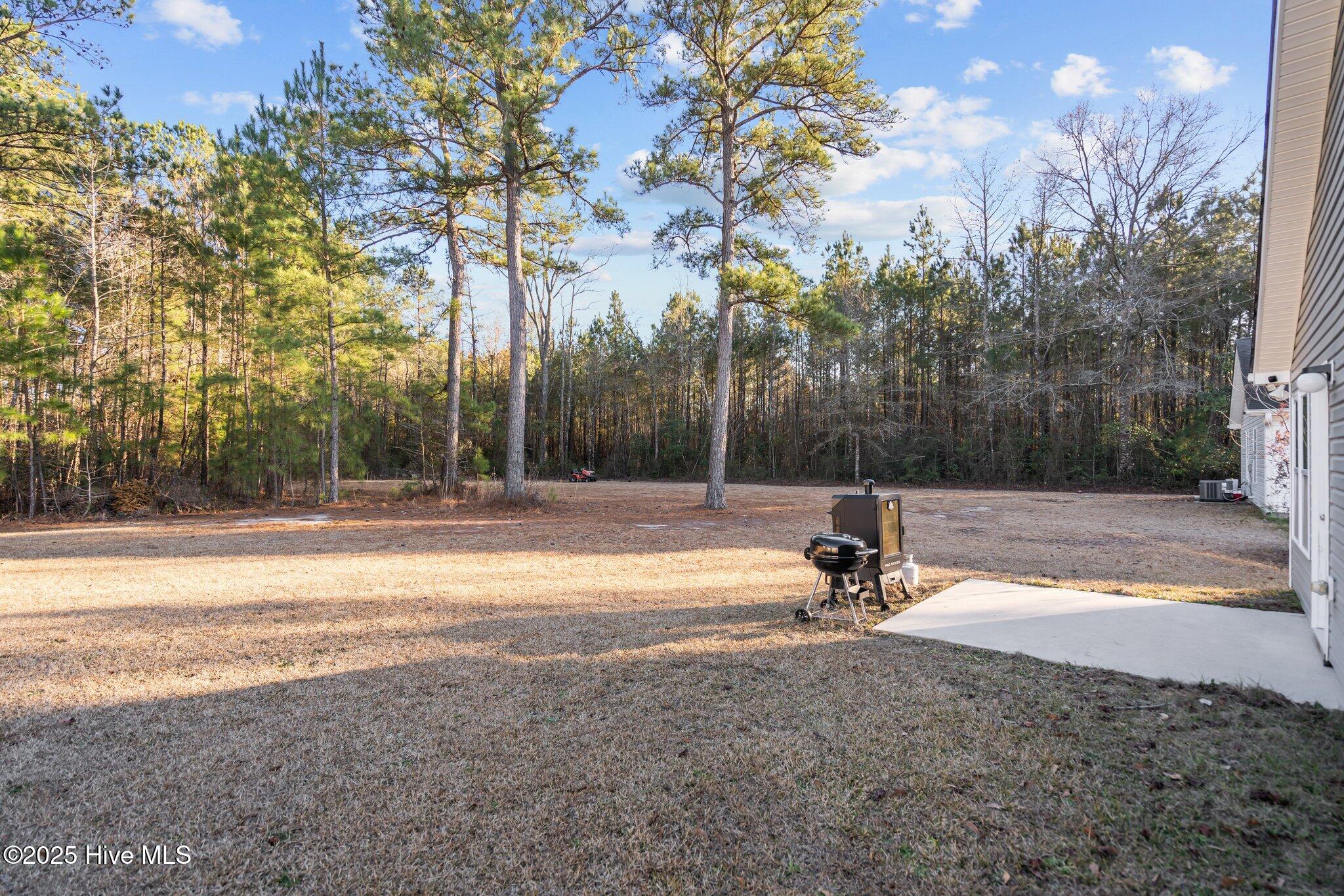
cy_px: 448
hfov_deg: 96.7
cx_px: 672
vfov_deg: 73.7
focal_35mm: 16
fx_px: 597
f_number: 4
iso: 250
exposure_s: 1/500
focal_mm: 16
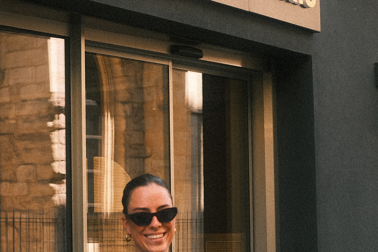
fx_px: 1228
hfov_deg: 17.5
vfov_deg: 11.7
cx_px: 142
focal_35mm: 117
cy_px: 182
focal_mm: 27
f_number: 3.2
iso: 400
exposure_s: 1/500
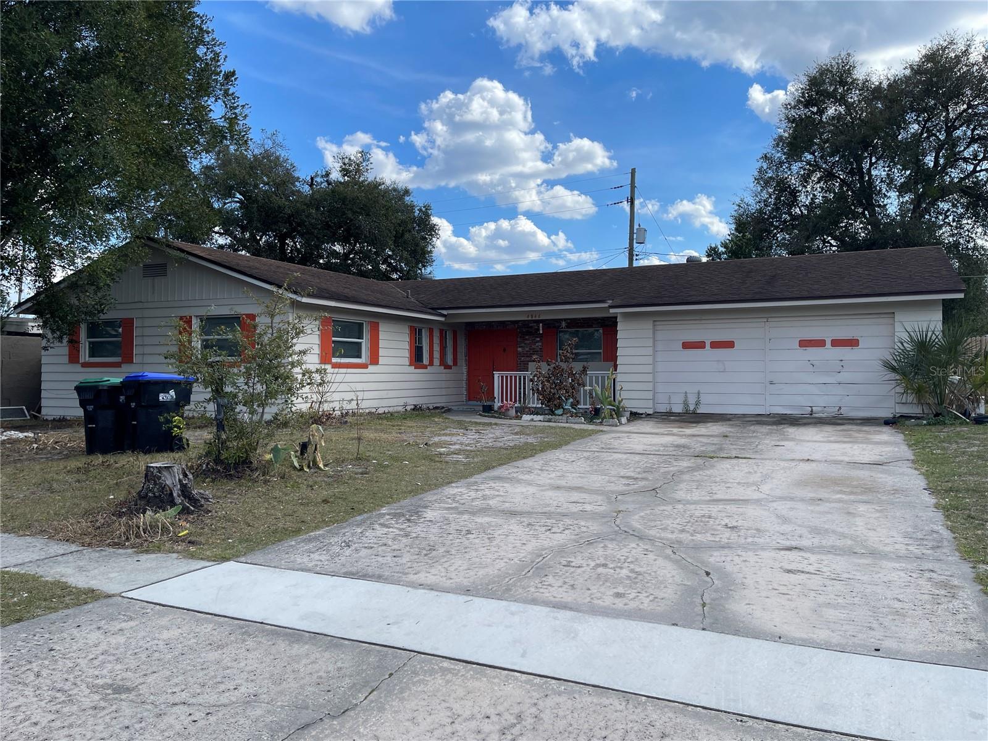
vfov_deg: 54.9
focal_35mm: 25
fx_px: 714
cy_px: 370
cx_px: 494
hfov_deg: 69.4
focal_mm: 5.1
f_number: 1.6
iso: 32
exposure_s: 1/2857
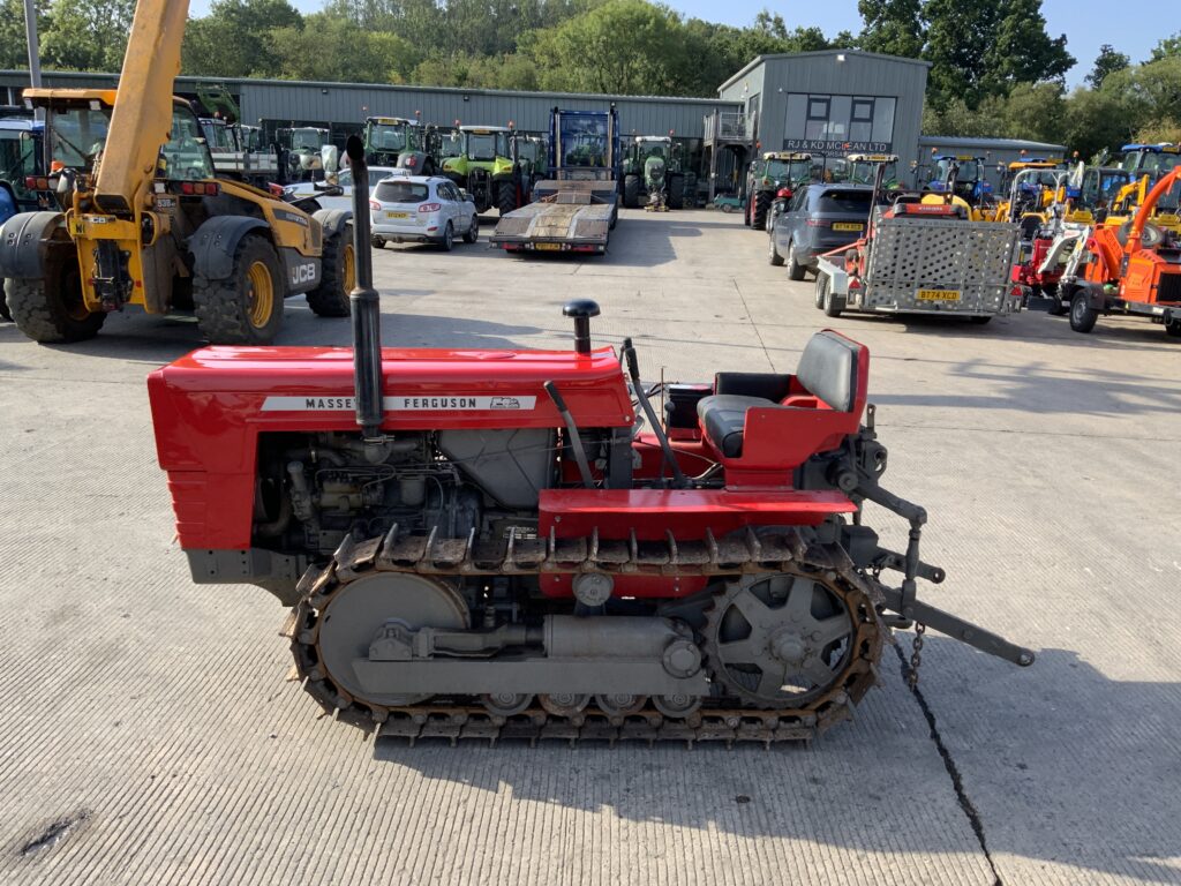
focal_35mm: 29
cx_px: 590
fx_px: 989
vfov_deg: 48.2
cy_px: 443
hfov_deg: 61.7
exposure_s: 1/593
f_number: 1.8
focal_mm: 3
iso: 16
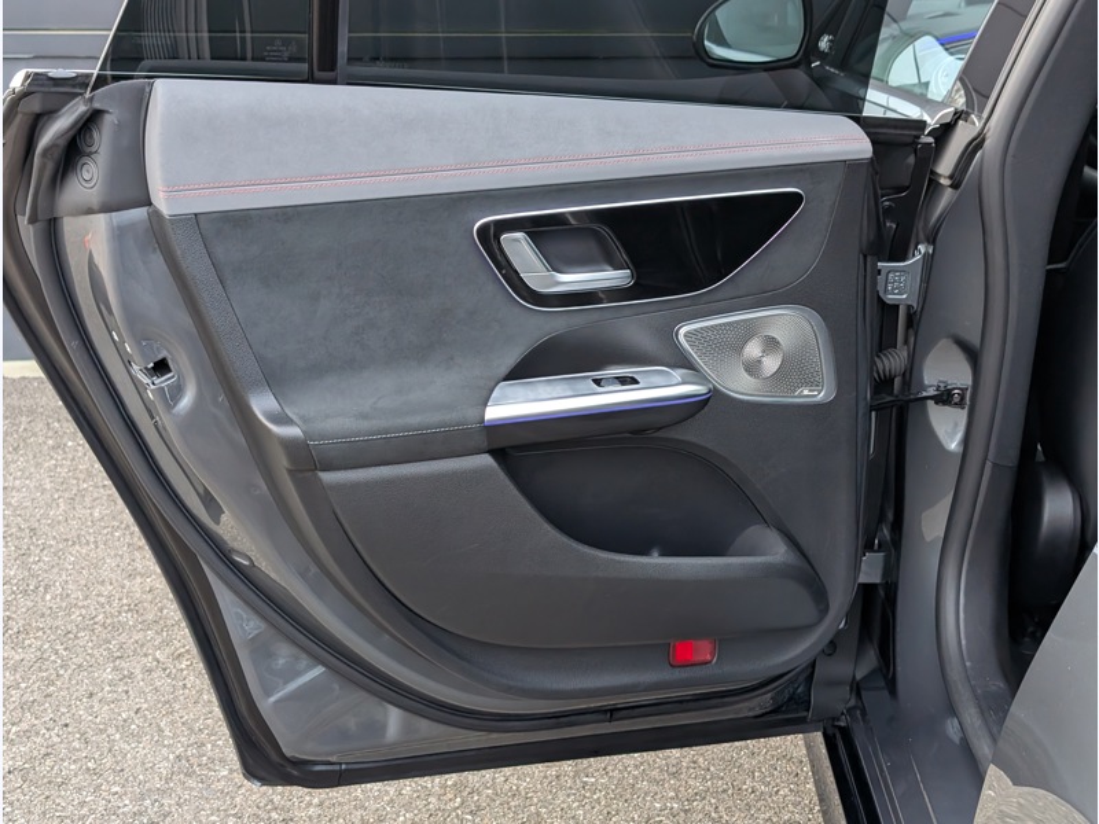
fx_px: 1556
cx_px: 550
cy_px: 412
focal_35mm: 49
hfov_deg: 38.9
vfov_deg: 29.7
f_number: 1.68
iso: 339
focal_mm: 6.9
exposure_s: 1/789
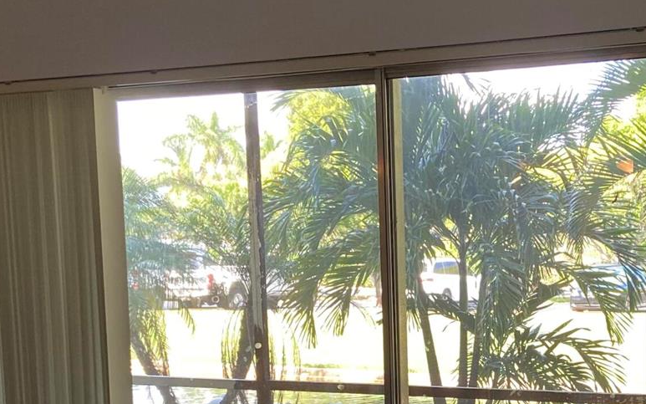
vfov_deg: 17.3
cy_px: 440
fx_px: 1285
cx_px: 530
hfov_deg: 27.6
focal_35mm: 73
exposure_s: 1/120
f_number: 1.8
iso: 80
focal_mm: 4.25
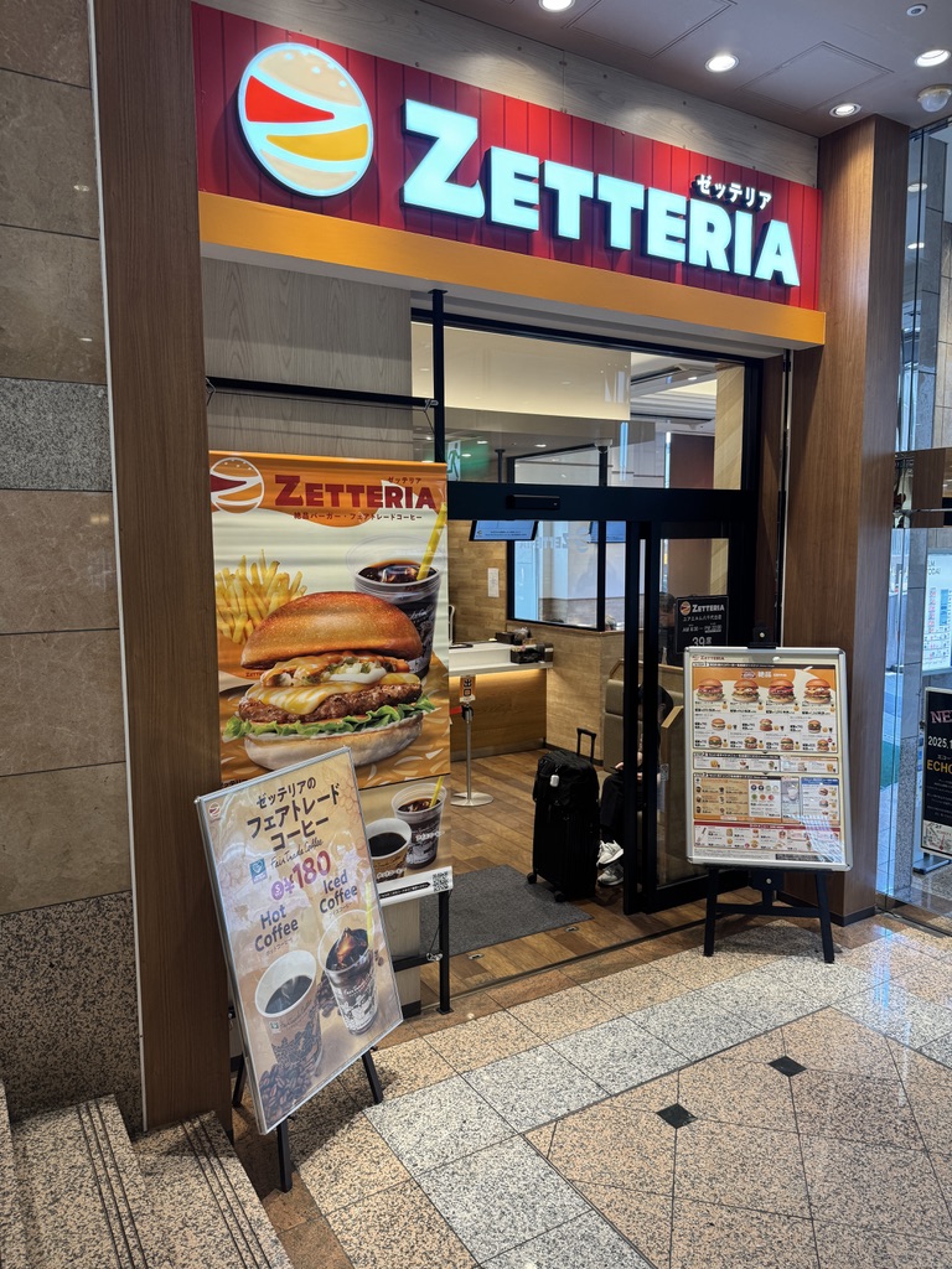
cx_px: 476
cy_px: 634
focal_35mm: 24
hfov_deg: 56.8
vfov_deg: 71.6
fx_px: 880
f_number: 1.78
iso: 100
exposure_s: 1/100
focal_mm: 6.76
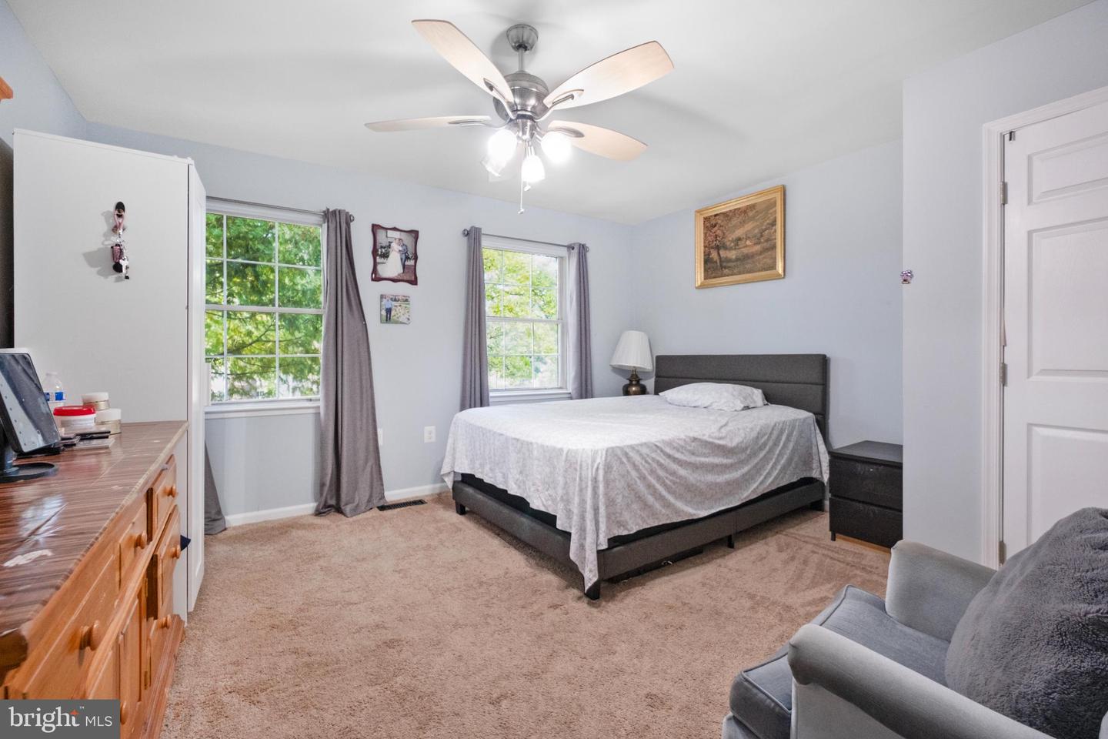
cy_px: 370
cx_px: 554
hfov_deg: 100.4
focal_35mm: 15
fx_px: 462
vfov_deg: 77.3
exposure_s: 1/60
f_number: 4
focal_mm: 10
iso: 1000
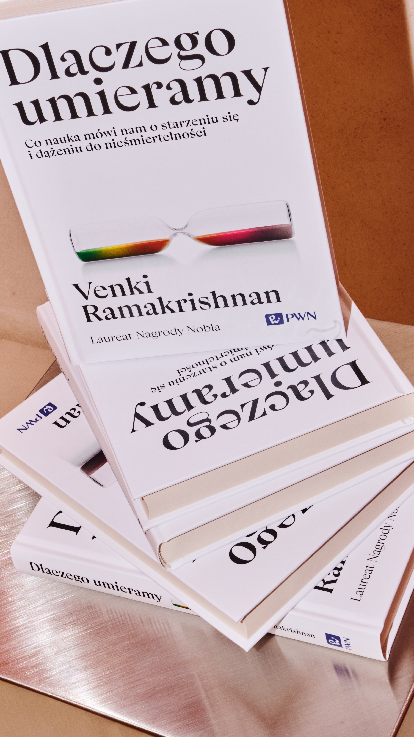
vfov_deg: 26.4
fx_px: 1561
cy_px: 279
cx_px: 162
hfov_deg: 15.1
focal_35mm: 80
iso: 640
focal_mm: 52
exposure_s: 1/10
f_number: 22
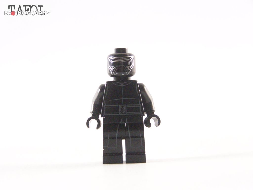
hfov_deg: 18.7
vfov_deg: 14.1
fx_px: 767
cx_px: 126
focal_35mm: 105
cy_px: 95
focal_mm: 17.5
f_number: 3.2
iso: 400
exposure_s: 1/45
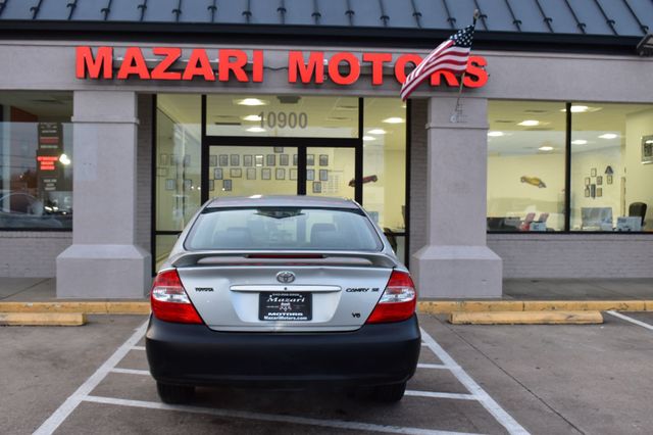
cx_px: 326
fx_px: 707
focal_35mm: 39
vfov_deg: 34.2
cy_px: 218
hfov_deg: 49.6
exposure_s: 1/30
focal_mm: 26
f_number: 7.1
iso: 400
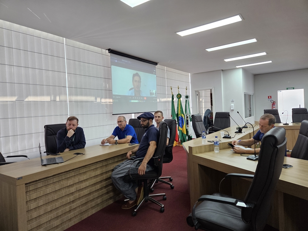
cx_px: 154
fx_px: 205
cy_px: 116
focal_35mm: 23
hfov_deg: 73.9
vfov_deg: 58.9
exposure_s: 1/120
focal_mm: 5.4
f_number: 1.8
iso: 250
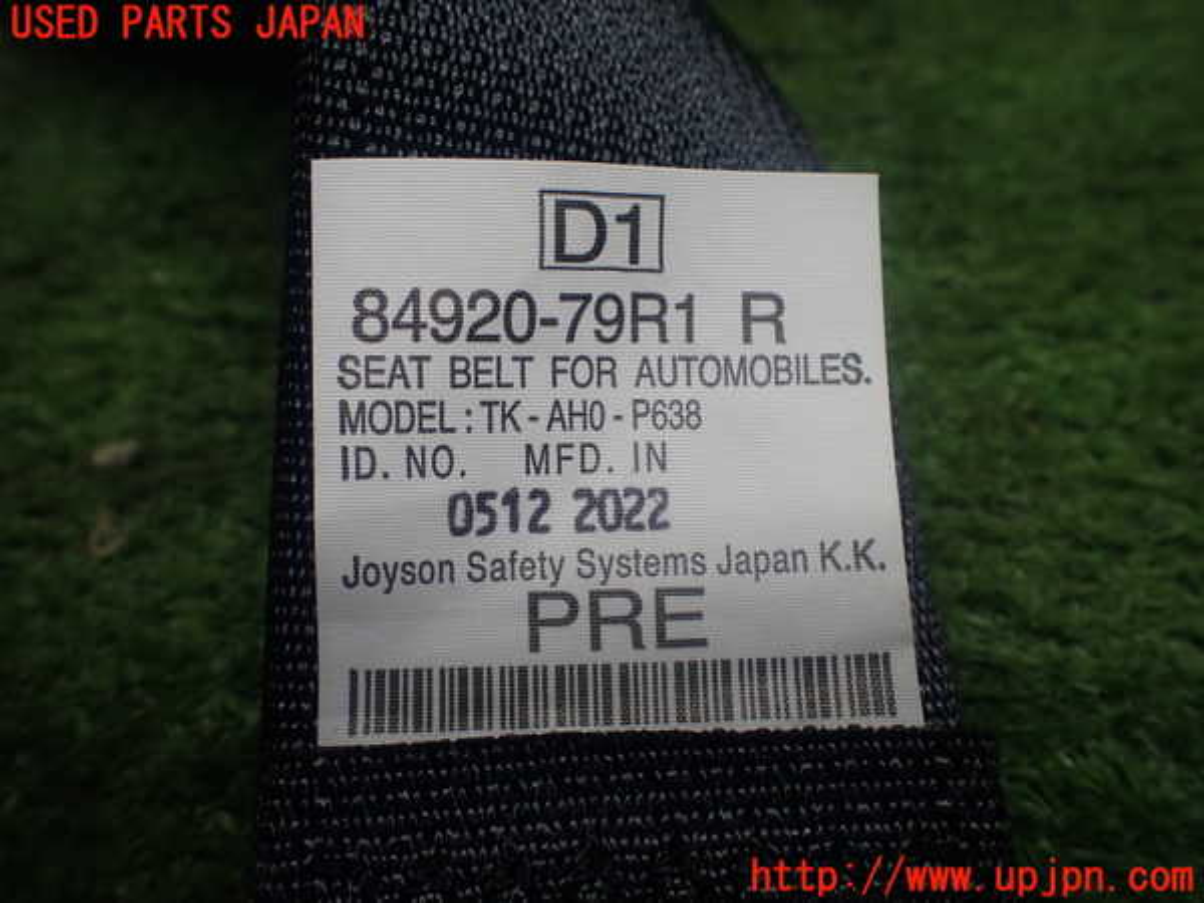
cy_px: 452
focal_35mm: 30
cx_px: 602
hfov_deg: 60.0
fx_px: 1043
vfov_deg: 46.8
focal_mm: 5.4
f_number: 2.3
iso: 200
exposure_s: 1/125
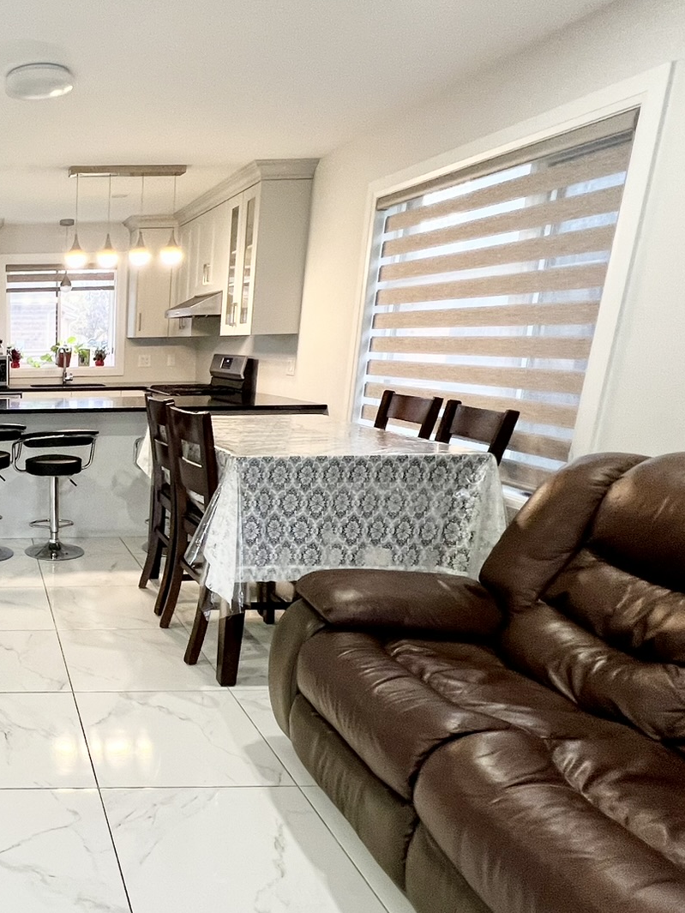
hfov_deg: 45.2
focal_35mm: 25
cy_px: 533
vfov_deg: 68.9
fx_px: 659
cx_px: -20
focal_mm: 1.57
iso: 160
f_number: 1.8
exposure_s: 1/60
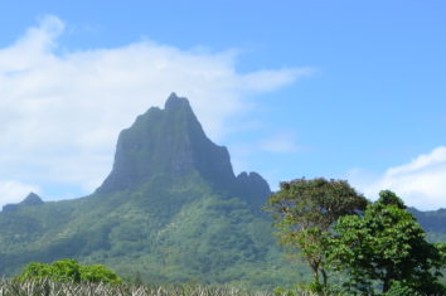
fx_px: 804
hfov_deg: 28.8
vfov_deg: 20.7
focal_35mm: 65
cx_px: -11
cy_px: 211
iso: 100
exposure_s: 1/250
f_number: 8
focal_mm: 20
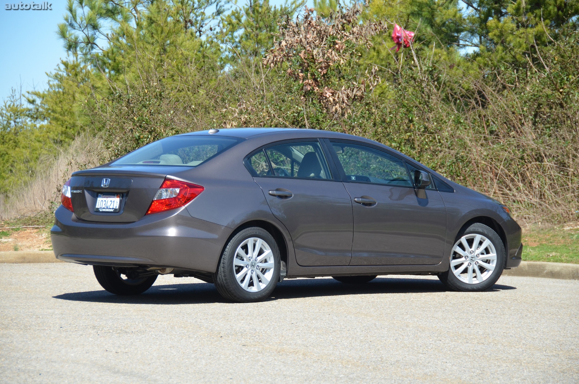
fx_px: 2287
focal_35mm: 142
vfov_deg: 9.6
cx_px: 290
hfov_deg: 14.4
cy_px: 192
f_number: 5.3
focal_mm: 95
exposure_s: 1/1250
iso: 400
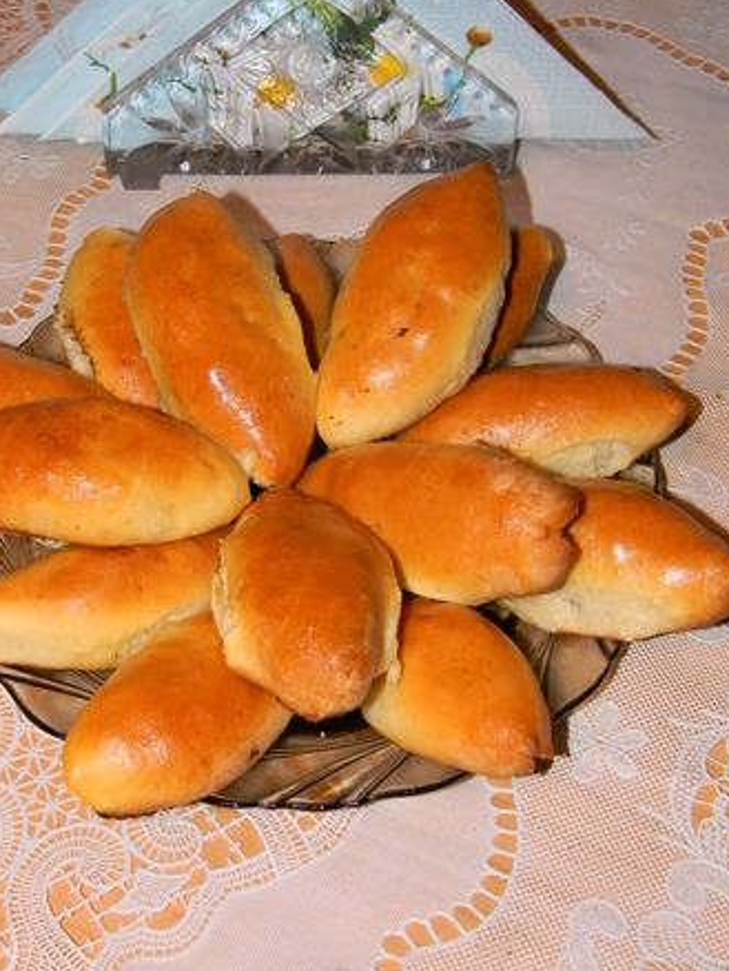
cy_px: 384
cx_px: 331
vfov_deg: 32.6
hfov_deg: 24.8
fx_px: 1655
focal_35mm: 59
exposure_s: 1/30
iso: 200
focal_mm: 8.6
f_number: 3.9
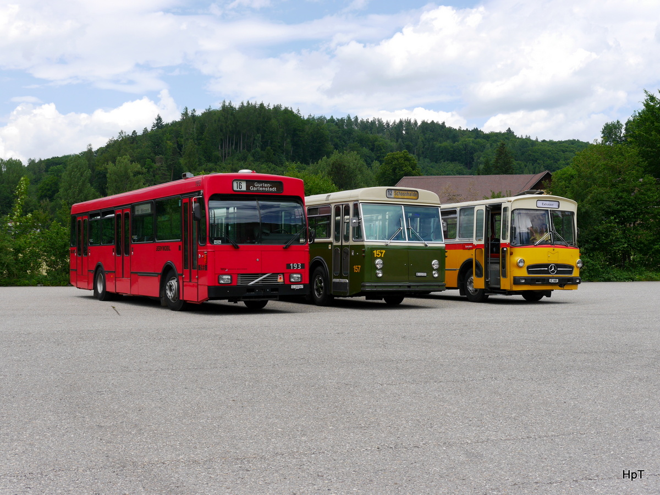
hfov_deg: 42.9
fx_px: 839
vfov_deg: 32.9
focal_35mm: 44
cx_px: 330
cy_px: 248
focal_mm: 22
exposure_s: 1/400
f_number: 8
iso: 160
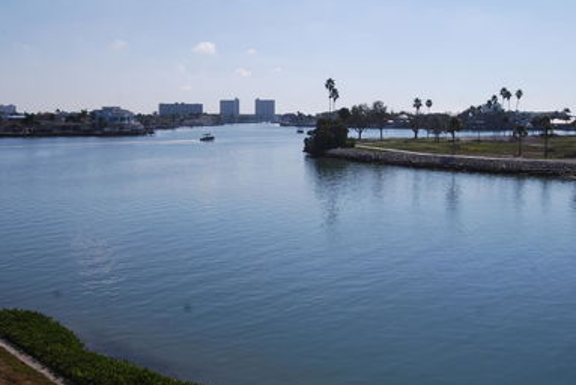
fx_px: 721
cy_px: 174
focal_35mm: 45
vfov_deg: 29.9
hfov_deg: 43.4
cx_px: 238
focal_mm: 24
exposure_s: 1/400
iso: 100
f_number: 10
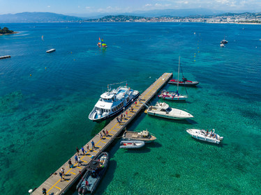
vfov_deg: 56.8
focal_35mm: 24
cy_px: 98
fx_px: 181
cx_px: 130
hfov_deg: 71.6
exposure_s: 1/1000
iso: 200
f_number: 6.3
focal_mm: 12.3
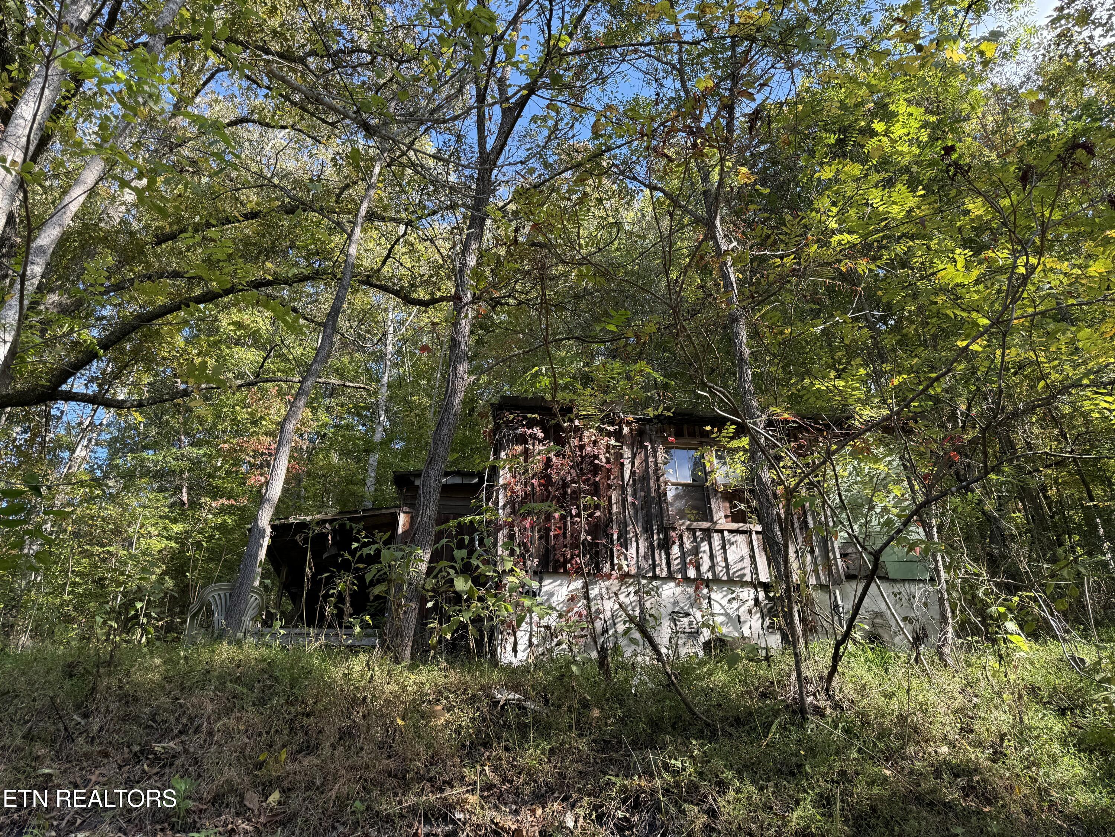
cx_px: 558
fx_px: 773
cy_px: 418
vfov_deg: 56.8
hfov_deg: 71.6
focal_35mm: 24
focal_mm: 6.76
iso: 80
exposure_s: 1/391
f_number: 1.78
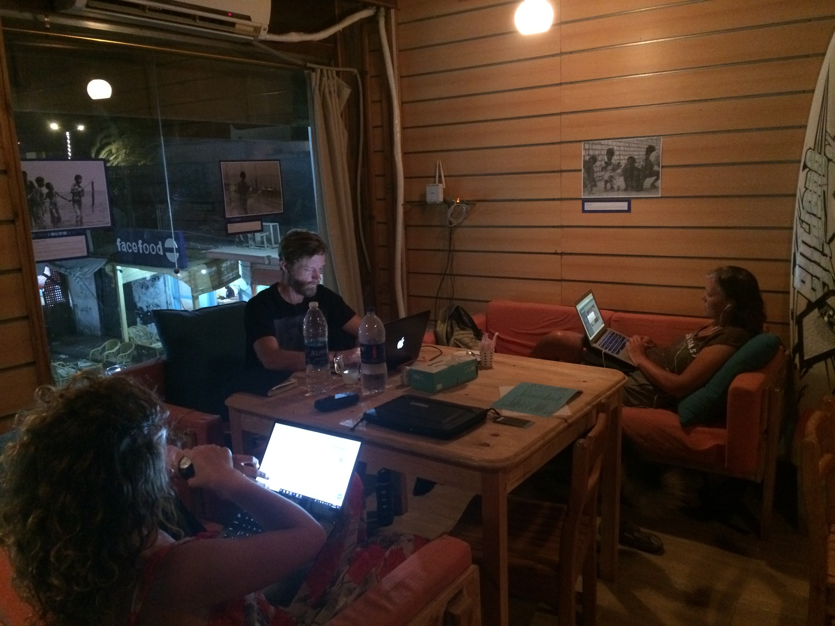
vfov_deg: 48.2
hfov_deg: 61.7
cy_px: 313
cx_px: 418
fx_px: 700
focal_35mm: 29
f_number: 2.2
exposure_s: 1/17
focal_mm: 4.15
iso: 500
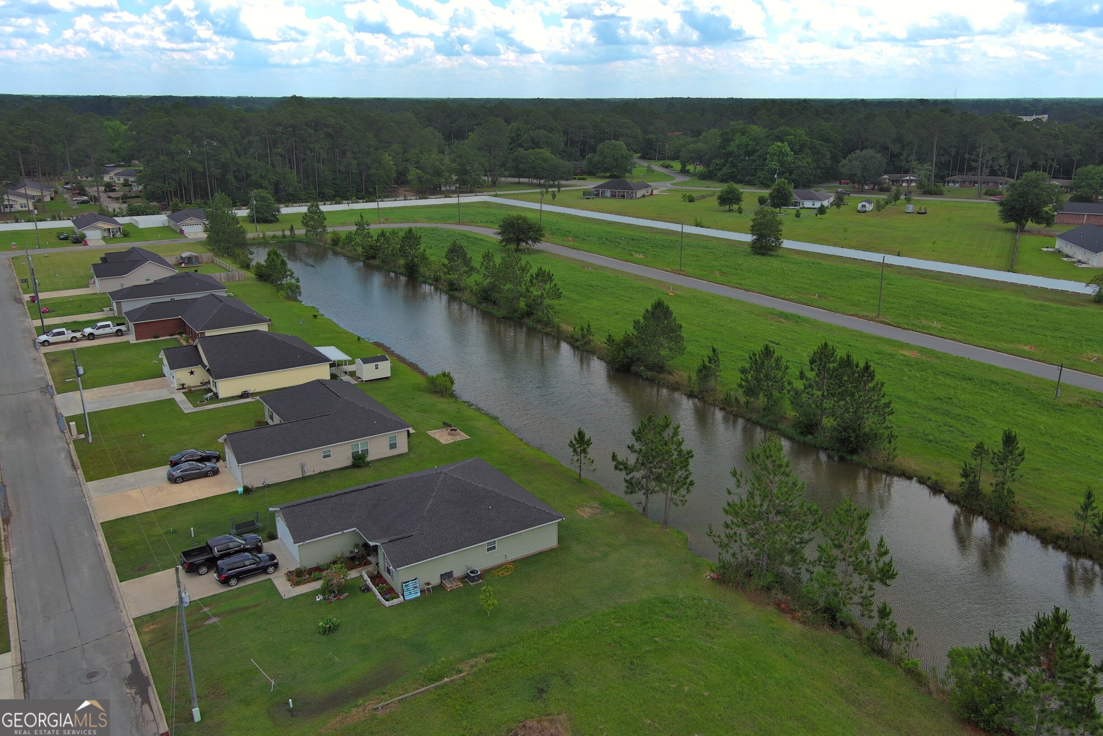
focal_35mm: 29
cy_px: 368
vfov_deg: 45.0
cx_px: 552
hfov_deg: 63.7
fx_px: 888
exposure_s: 1/900
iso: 100
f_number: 2.8
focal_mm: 10.57
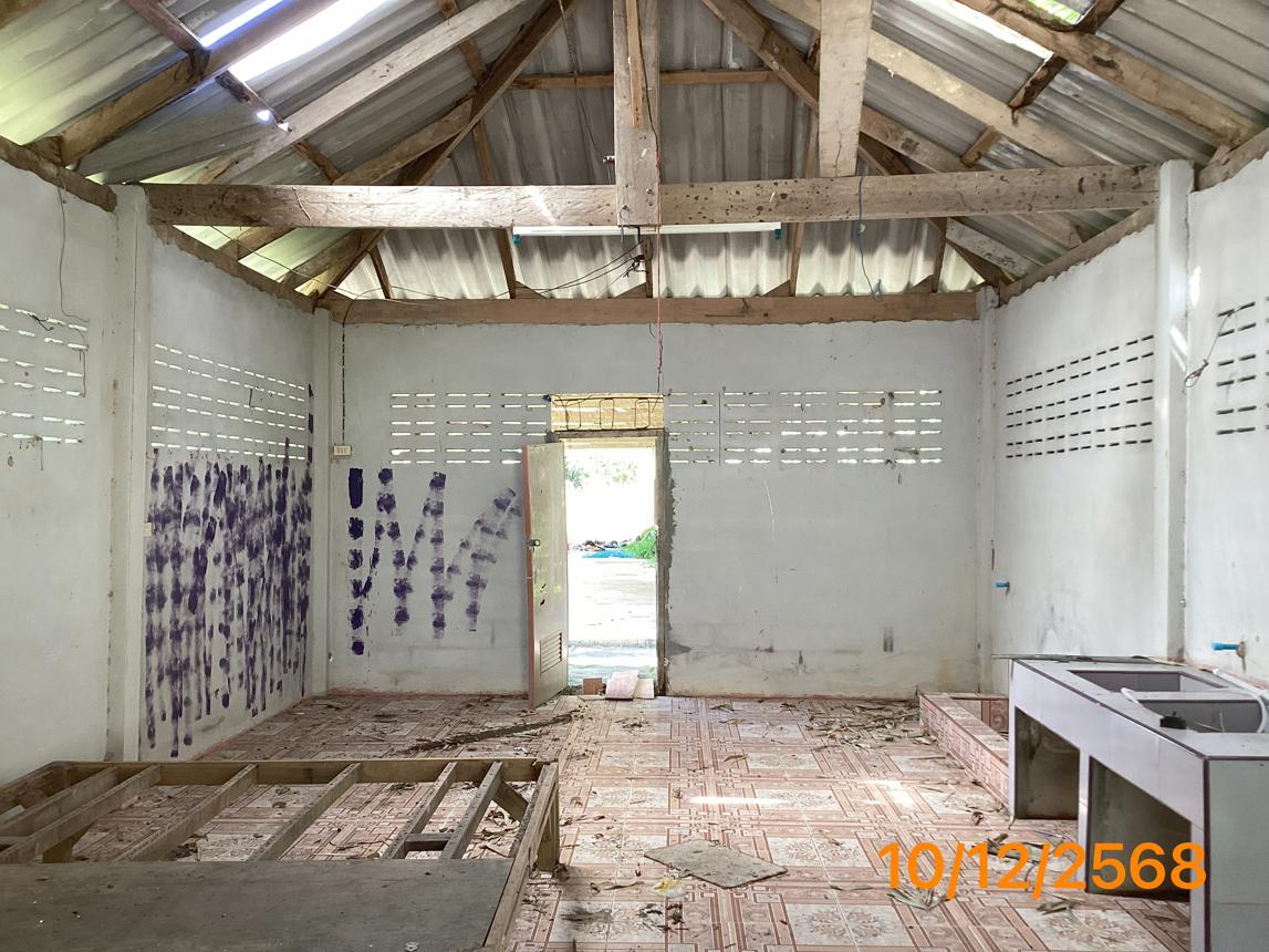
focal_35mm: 31
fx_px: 1136
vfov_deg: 45.4
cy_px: 476
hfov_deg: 58.4
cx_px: 634
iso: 80
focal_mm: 3.3
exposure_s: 1/50
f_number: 2.4
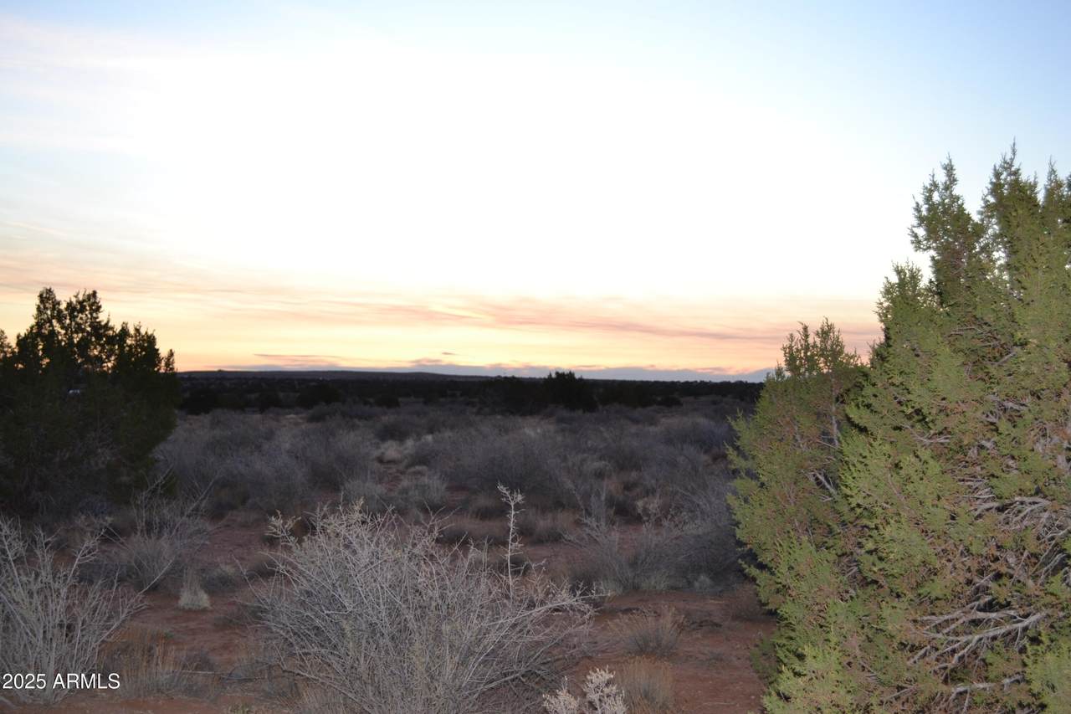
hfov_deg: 41.1
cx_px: 536
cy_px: 357
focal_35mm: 48
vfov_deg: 28.1
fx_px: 1428
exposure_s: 1/125
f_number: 4.8
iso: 280
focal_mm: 32
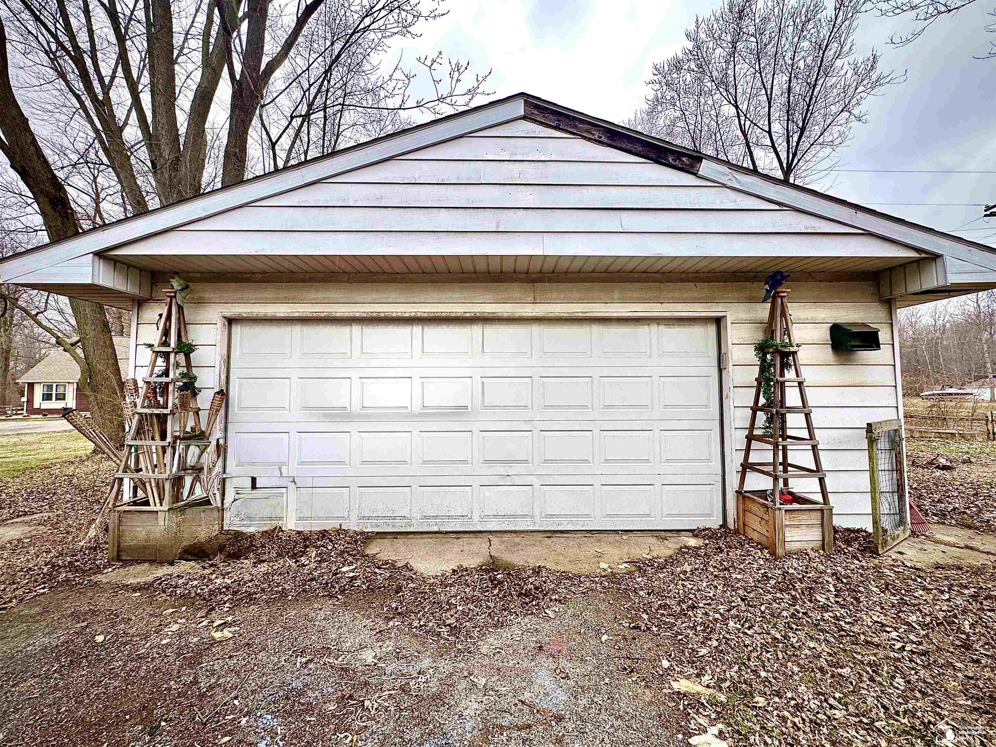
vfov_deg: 85.7
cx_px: 498
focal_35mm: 14
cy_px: 374
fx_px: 403
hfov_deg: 102.1
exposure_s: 1/209
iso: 40
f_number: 2.2
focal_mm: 2.22
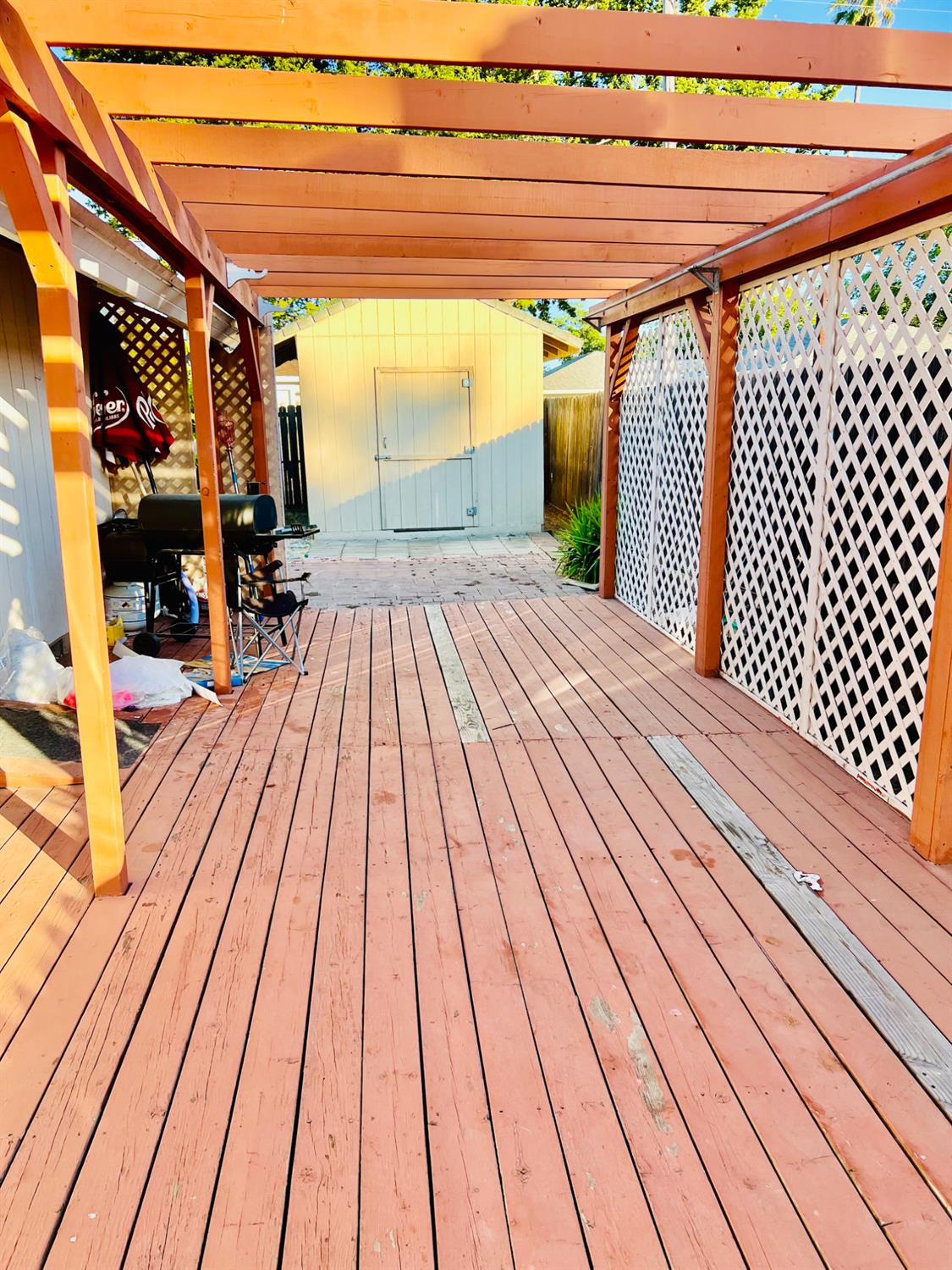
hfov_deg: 53.1
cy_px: 635
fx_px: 953
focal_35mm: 26
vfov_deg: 67.3
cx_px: 476
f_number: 1.5
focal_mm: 5.7
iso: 50
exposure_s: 1/497
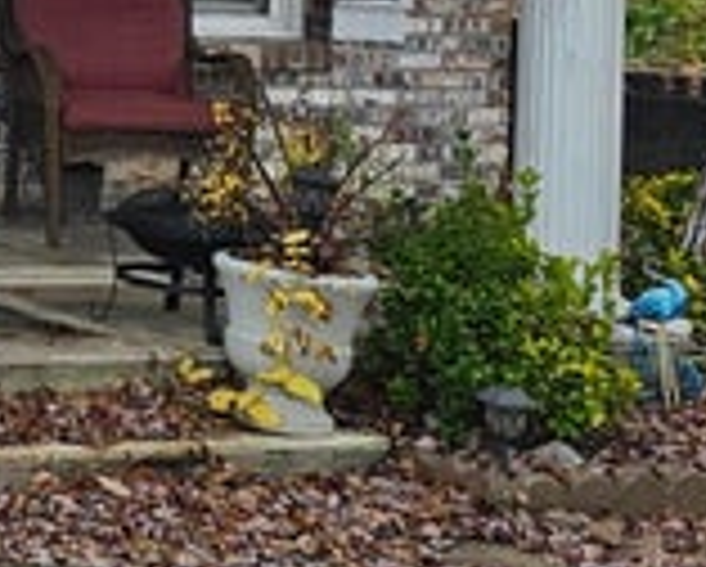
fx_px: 2552
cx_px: -735
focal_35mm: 122
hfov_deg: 13.4
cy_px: -230
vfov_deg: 12.2
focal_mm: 6.3
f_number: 1.7
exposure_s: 1/120
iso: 25
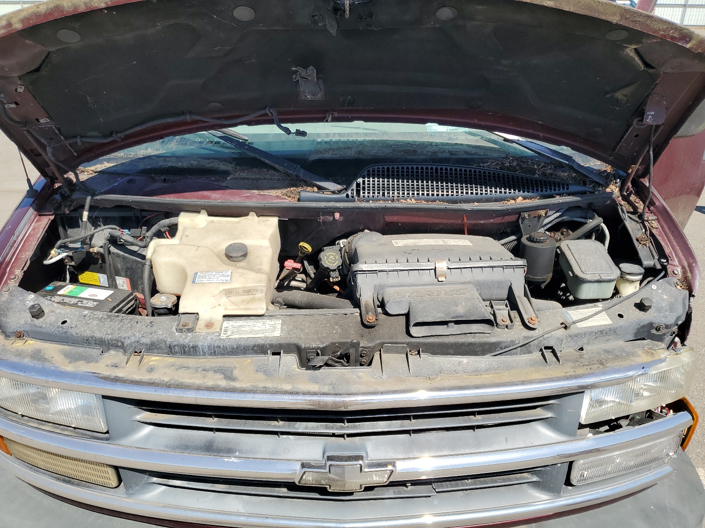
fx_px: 530
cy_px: 264
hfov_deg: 67.3
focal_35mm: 26
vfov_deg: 53.1
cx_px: 352
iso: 50
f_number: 1.5
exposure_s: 1/2500
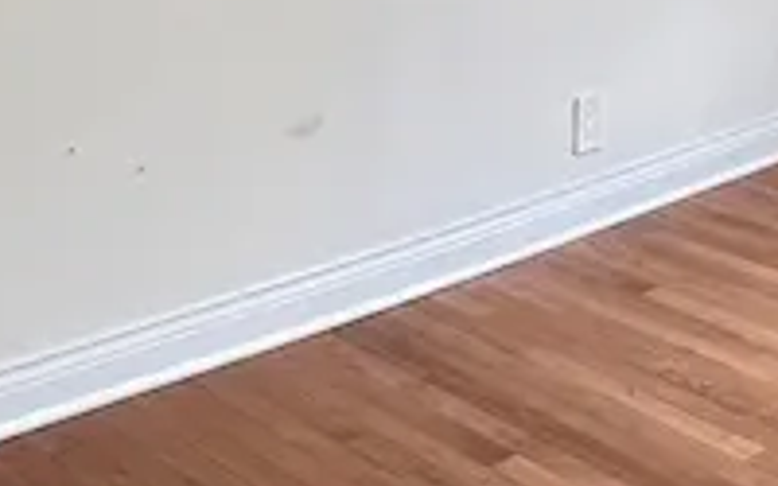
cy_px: -342
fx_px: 1611
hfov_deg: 26.1
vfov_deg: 15.2
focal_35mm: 76
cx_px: 720
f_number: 2.2
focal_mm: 2.22
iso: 320
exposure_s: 1/60
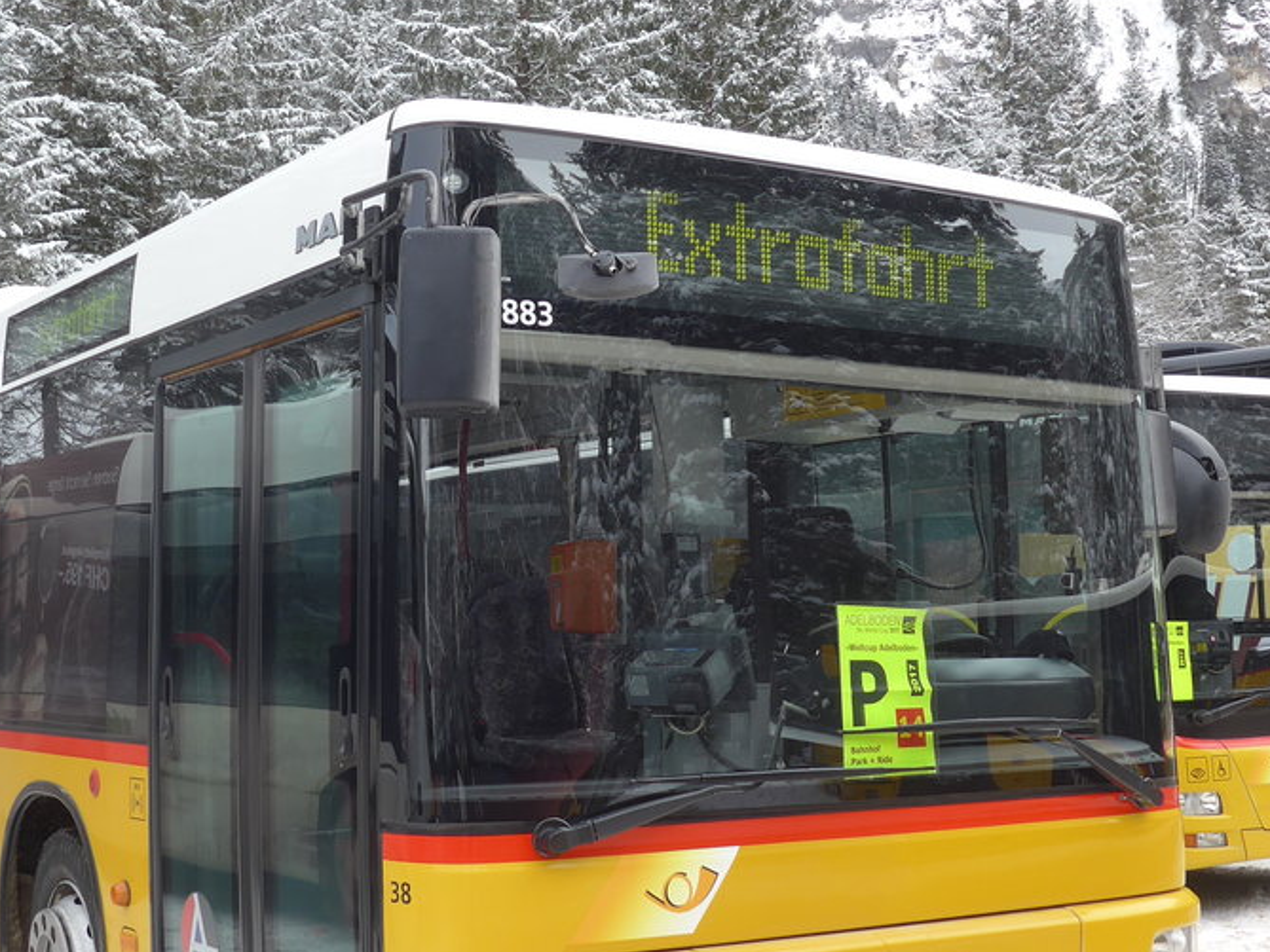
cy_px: 516
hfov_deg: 36.7
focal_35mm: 52
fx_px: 1908
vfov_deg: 28.0
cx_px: 501
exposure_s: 1/250
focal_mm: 6
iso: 80
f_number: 2.8
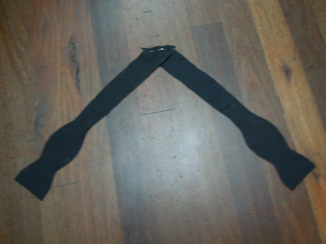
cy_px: 122
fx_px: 283
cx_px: 163
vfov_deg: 46.8
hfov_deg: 60.0
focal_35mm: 30
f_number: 3.5
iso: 400
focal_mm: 5.4
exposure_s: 1/6
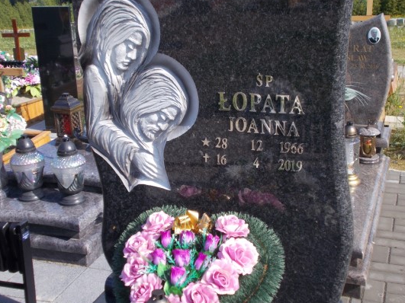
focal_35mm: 53
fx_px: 620
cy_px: 136
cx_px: 202
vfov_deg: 27.5
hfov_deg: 36.2
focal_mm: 7.9
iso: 80
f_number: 4.2
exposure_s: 1/400
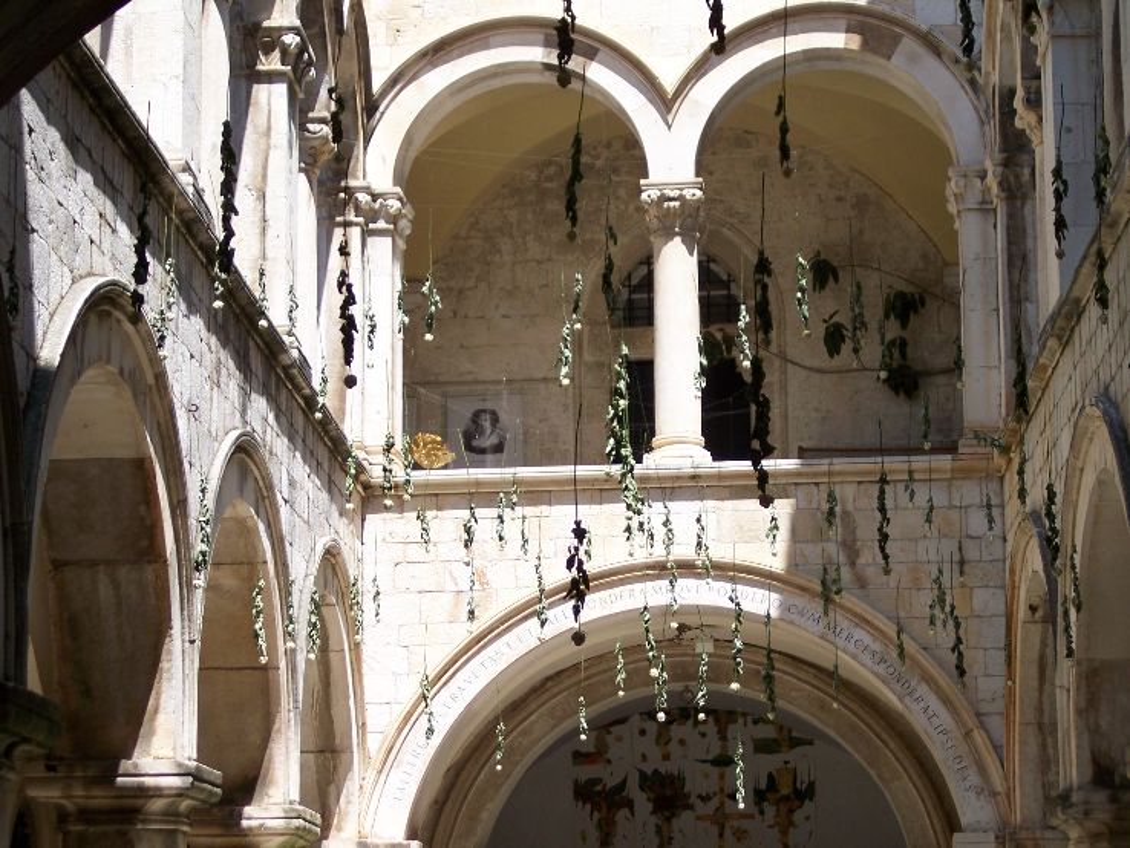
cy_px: 424
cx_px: 565
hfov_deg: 21.5
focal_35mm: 91
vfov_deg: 16.2
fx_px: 2972
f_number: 4.1
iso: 100
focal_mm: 18.7
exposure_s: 1/350
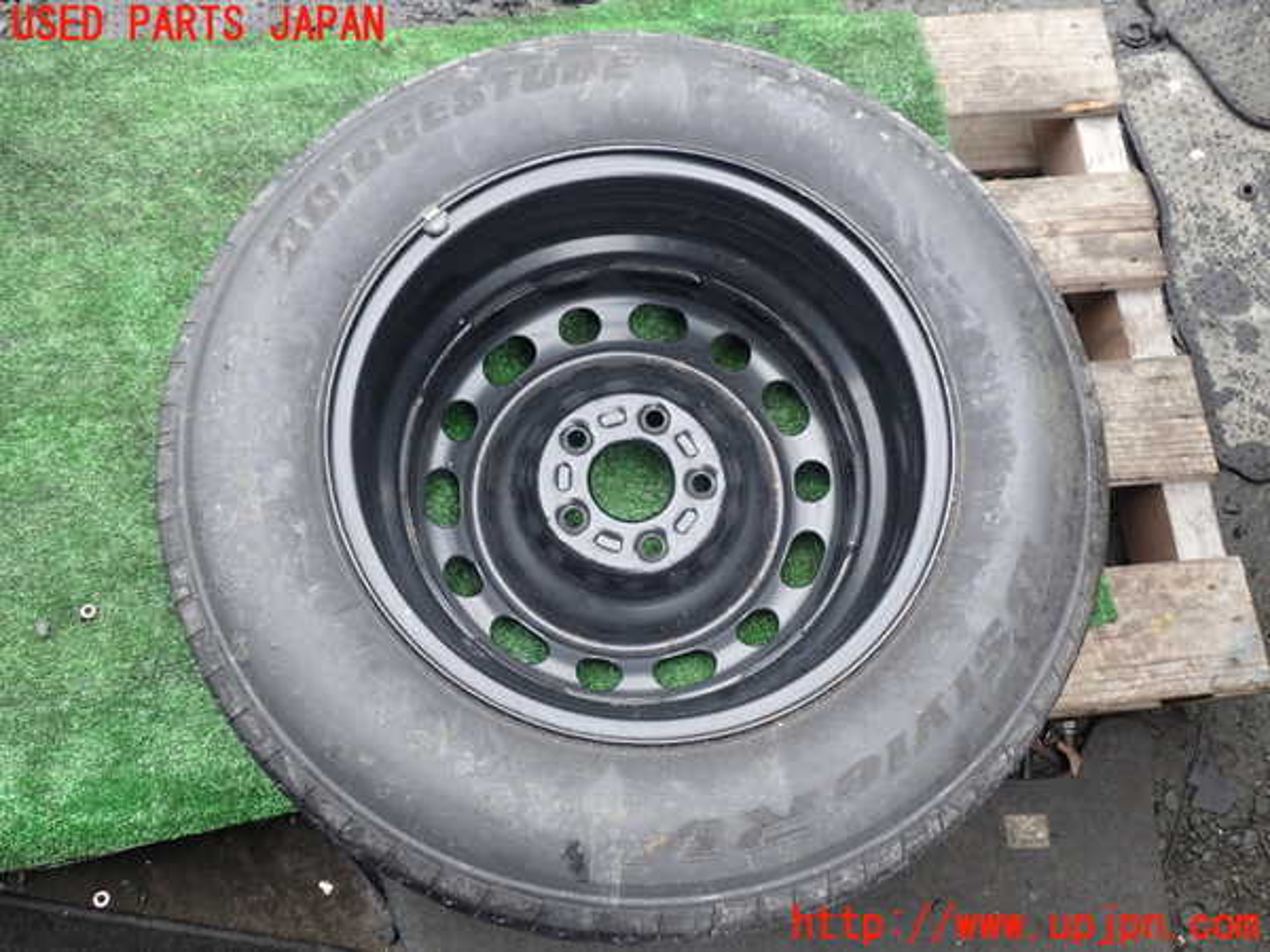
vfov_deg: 46.8
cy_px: 476
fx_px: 1101
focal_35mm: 30
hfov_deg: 60.0
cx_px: 635
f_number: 2.3
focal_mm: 5.4
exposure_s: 1/60
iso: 200
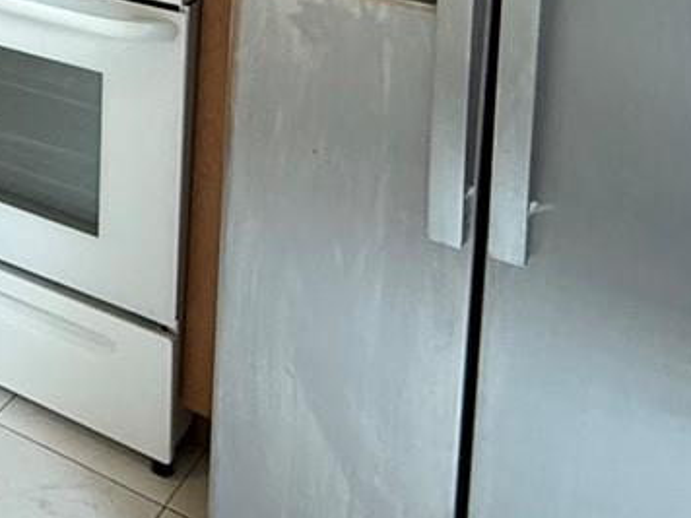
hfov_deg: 25.8
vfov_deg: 20.1
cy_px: -258
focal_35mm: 63
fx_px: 1258
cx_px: -231
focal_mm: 2.22
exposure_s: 1/60
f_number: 2.2
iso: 400
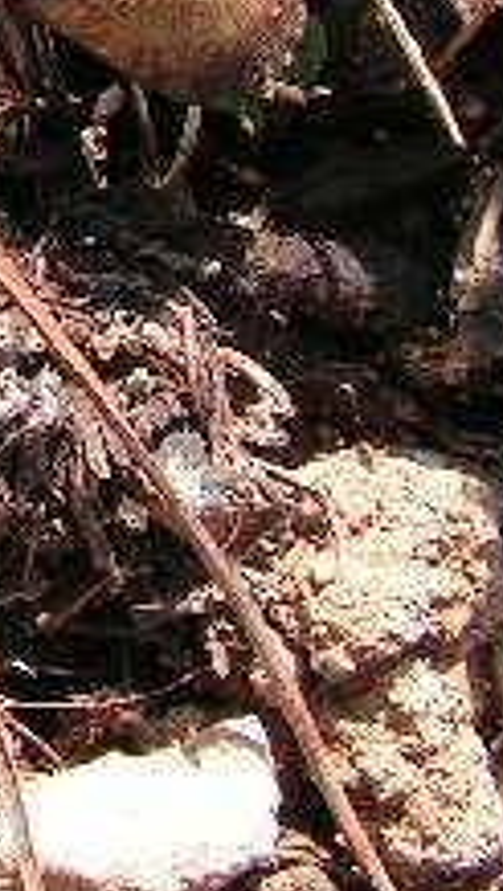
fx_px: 2957
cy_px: -20
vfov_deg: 16.7
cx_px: -564
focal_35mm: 125
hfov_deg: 9.0
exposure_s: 1/160
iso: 64
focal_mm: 6
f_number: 4.8
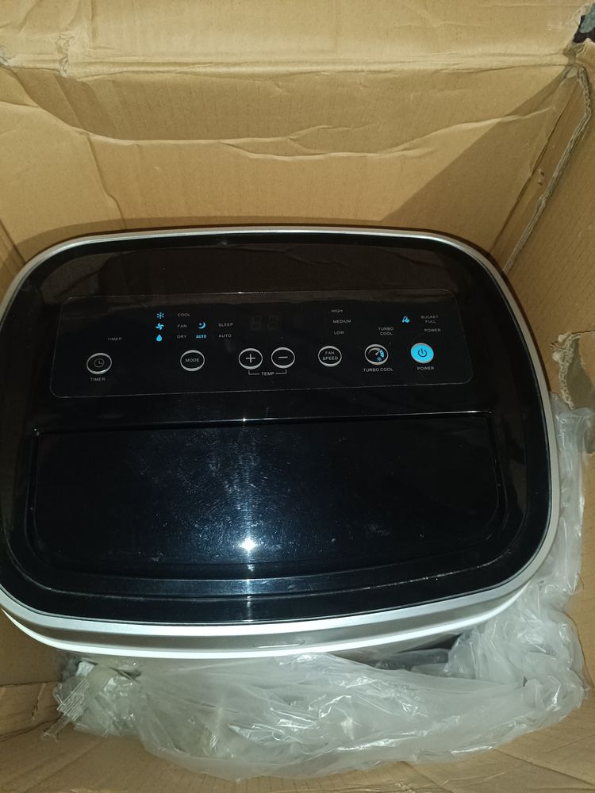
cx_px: 298
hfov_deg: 56.8
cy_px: 396
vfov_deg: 71.6
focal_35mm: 24
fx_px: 550
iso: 2419
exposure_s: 1/25
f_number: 1.88
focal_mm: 5.59
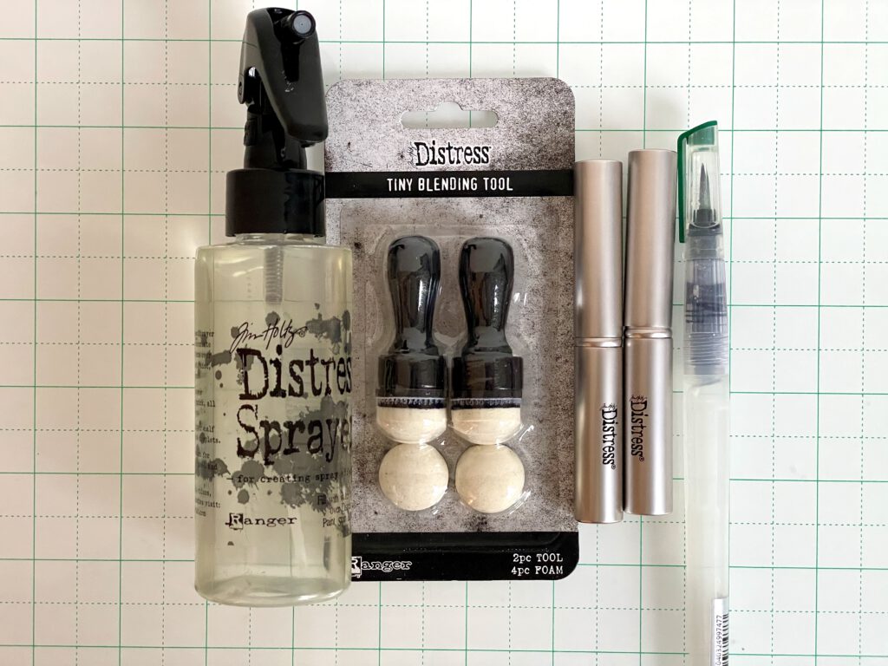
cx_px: 444
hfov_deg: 36.8
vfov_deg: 28.0
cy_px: 333
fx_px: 1334
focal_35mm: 52
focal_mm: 6
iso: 500
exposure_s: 1/60
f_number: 2
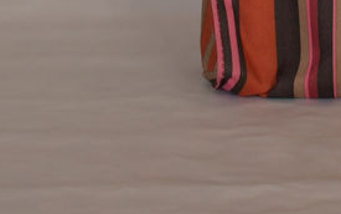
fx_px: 1794
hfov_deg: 10.5
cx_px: 522
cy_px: -180
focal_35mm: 193
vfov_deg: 6.6
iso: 640
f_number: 8
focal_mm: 35
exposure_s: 1/125
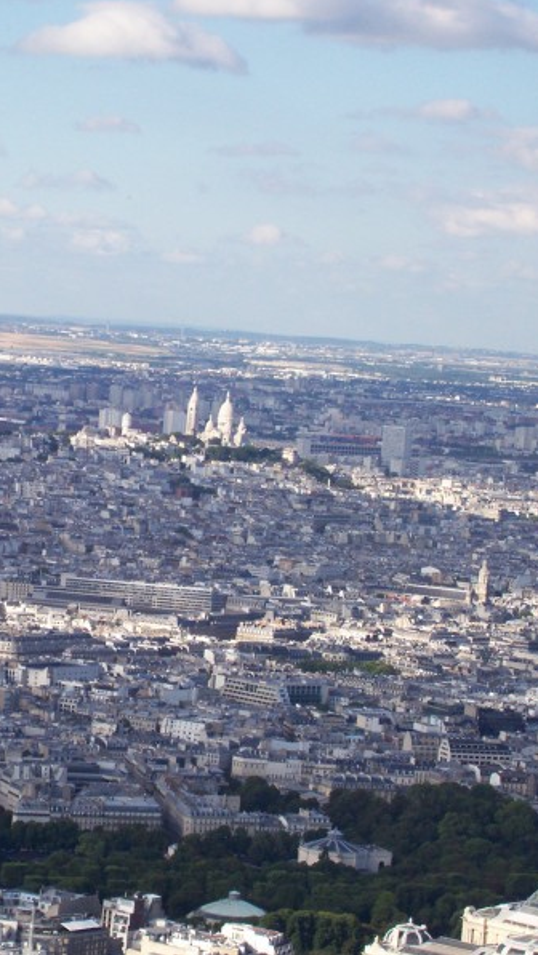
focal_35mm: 149
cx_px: 74
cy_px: 477
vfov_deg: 14.4
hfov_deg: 8.1
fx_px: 3777
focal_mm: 16.8
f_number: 4.6
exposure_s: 1/463
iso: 80
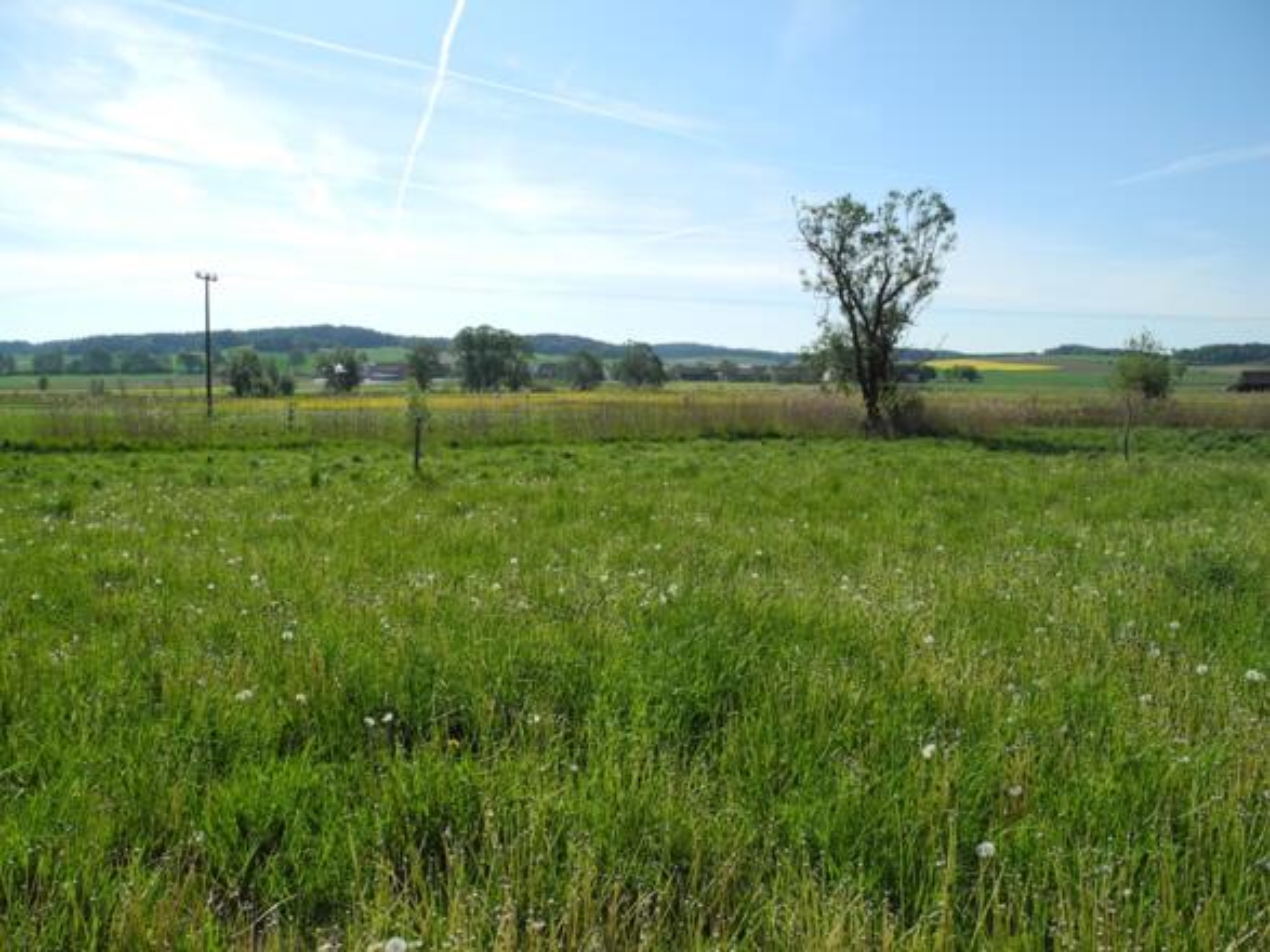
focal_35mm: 28
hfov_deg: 63.5
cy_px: 476
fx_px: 1027
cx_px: 635
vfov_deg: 49.7
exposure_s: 1/826
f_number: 4.5
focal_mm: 6
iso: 100
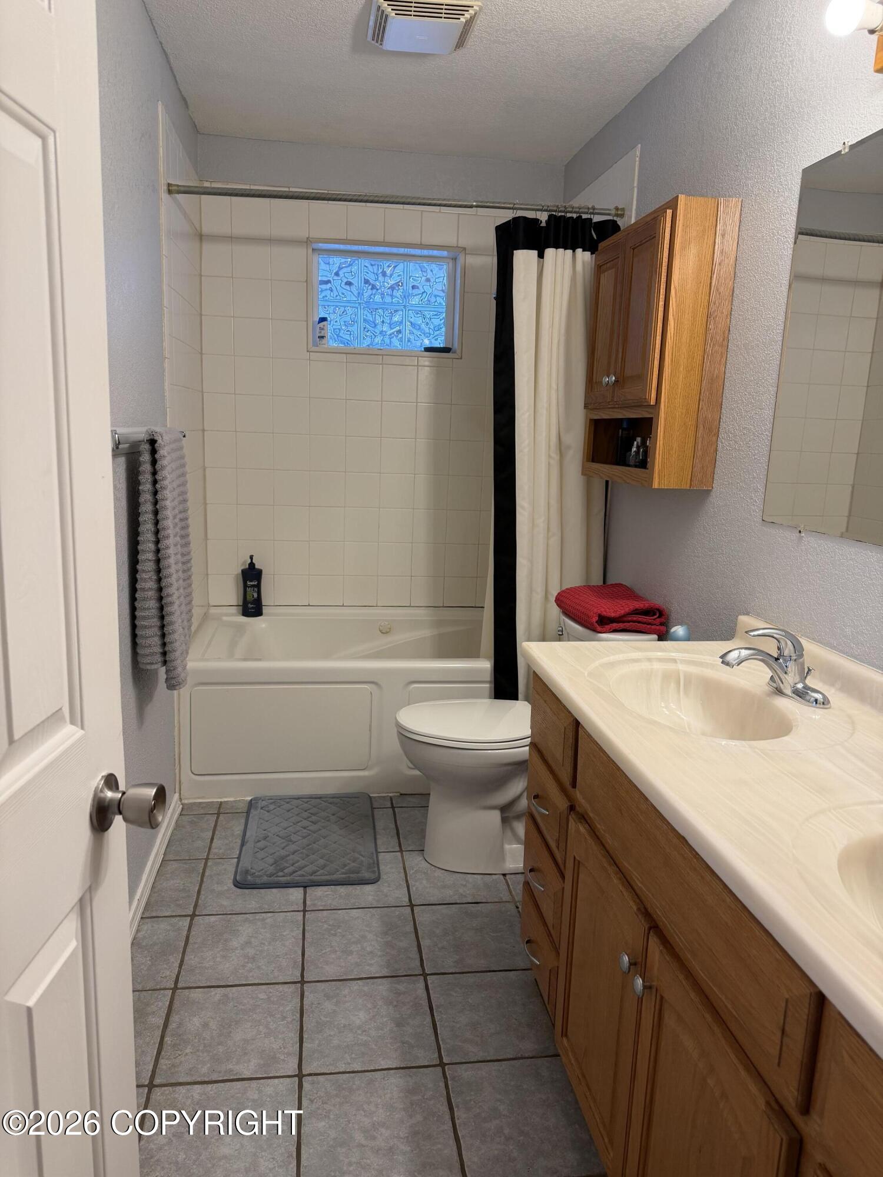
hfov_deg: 56.8
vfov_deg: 71.6
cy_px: 588
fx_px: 816
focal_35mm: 24
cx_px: 442
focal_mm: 6.76
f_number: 1.78
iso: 160
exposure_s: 1/120
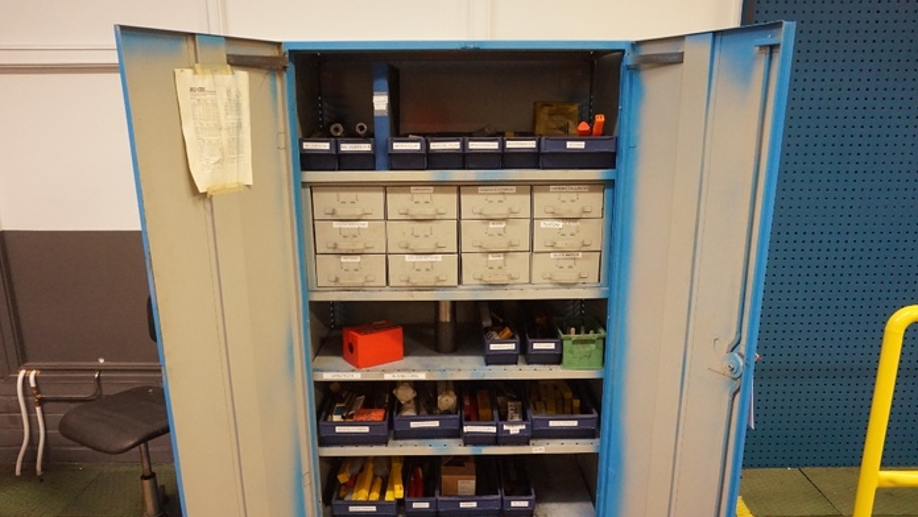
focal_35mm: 26
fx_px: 633
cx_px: 466
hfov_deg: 71.9
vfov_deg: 44.4
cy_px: 280
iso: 2500
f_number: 3.5
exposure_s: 1/160
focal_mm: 16
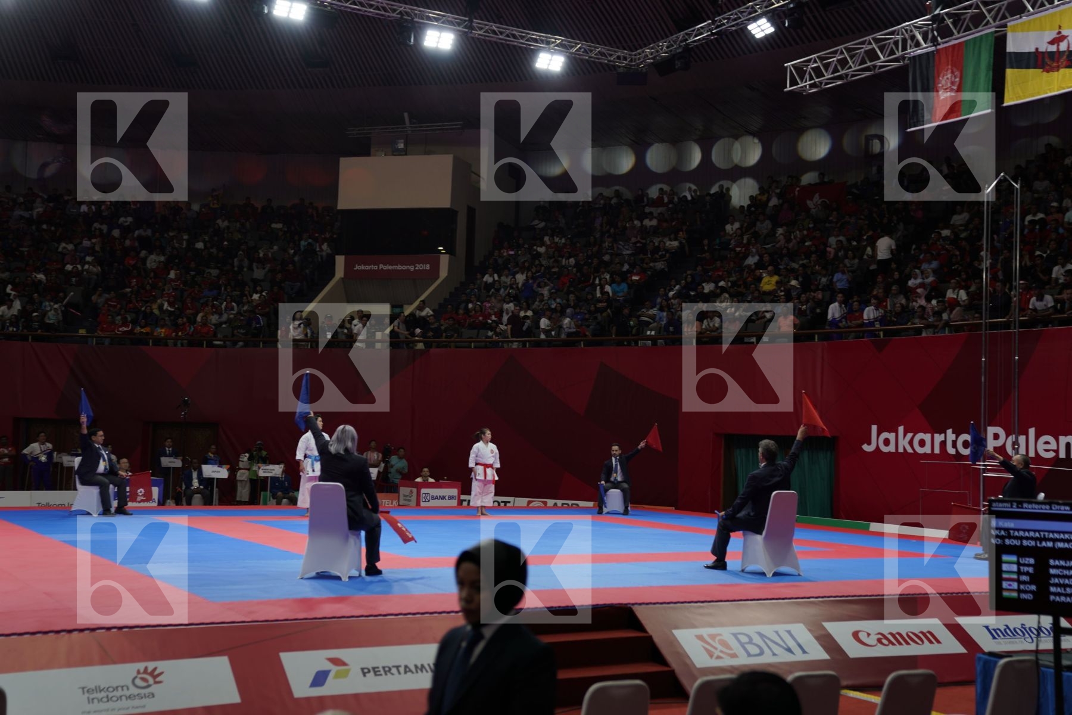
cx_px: 536
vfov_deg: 30.5
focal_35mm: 44
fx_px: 1310
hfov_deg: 44.5
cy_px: 358
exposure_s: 1/125
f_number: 2.8
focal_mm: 44
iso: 100
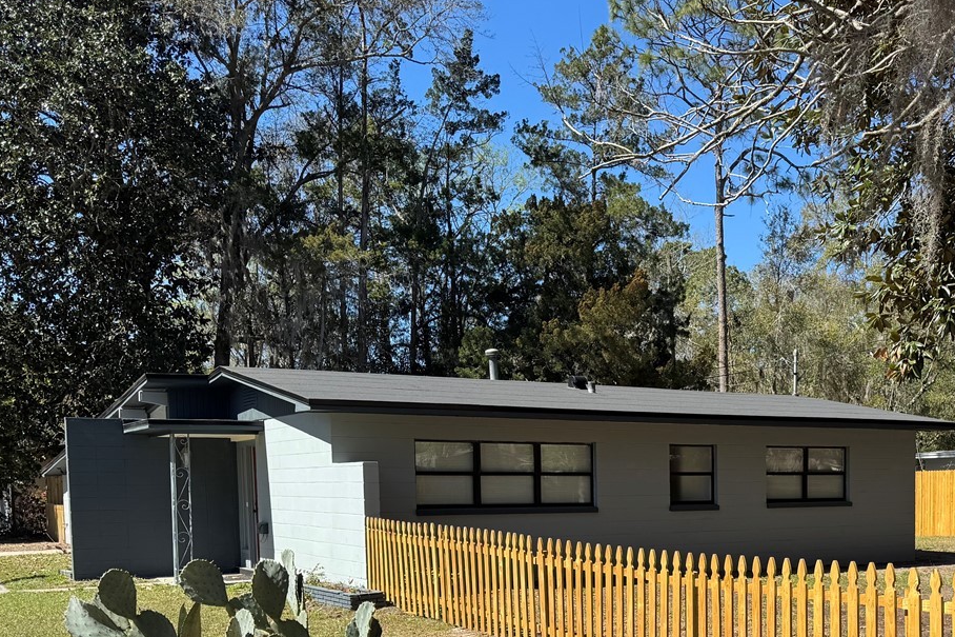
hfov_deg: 42.8
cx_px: 745
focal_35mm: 44
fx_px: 1167
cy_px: 569
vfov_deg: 29.3
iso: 80
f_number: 1.78
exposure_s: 1/2415
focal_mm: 6.76
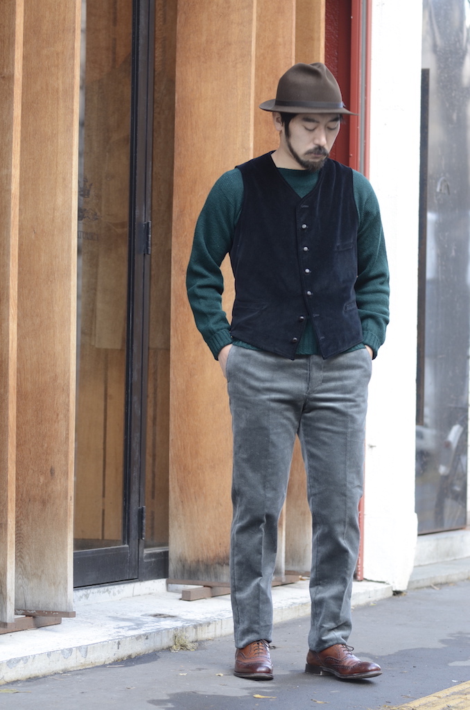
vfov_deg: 16.1
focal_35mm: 128
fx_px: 2509
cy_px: 355
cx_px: 235
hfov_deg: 10.7
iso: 200
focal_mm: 85
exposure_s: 1/60
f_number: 1.8
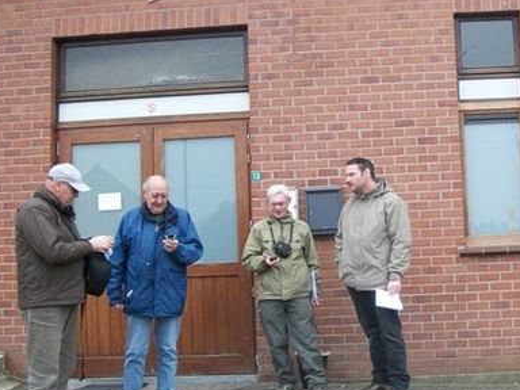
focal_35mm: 50
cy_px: 194
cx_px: 387
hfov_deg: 37.3
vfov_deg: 29.1
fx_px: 751
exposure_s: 1/125
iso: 274
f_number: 2.9
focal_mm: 5.7
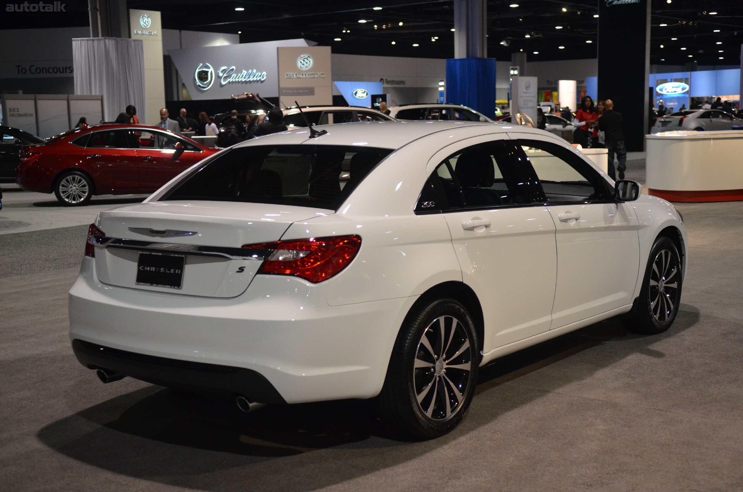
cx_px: 372
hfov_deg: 39.0
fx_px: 1050
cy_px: 246
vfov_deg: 26.4
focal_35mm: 51
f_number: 2.8
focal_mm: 34
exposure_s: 1/125
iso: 1600
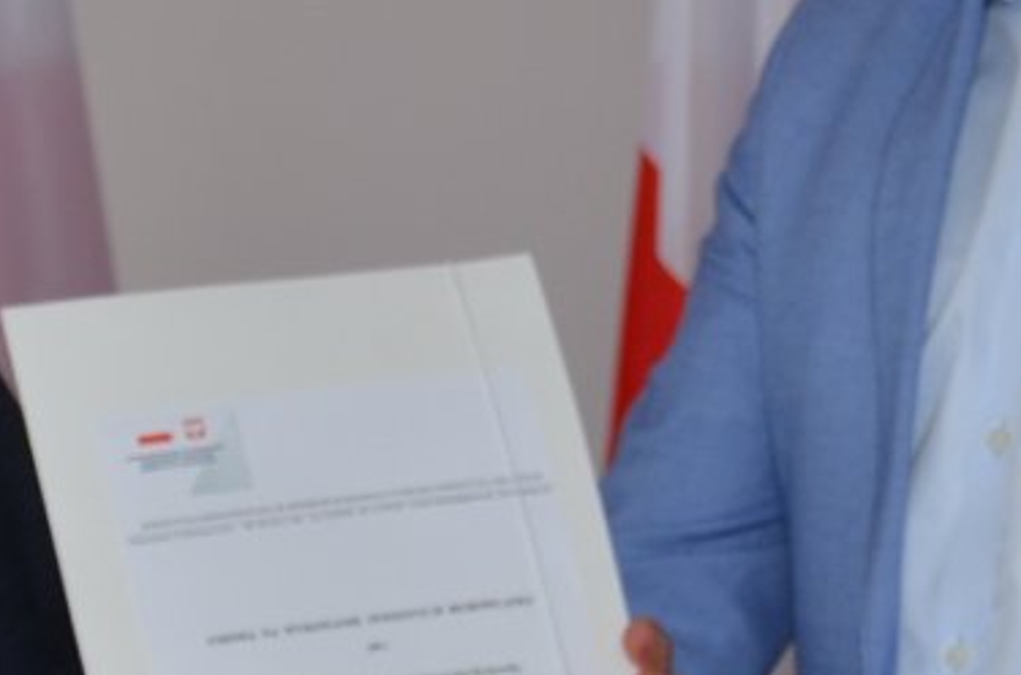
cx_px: 349
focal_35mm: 240
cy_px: 494
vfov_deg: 5.7
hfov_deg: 8.6
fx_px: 6789
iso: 160
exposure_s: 1/60
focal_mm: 30
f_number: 4.2
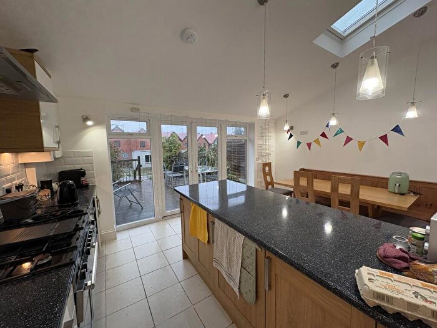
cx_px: 218
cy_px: 164
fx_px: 177
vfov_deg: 85.7
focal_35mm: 14
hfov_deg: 102.1
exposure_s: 1/100
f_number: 2.2
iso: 160
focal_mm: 2.22
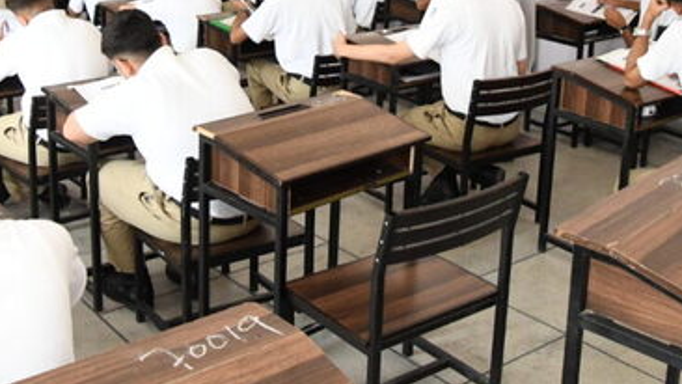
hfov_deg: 38.5
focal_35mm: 54
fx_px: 977
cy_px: -17
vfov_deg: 21.3
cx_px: 350
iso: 4000
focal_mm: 18
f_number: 6.3
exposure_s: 1/250
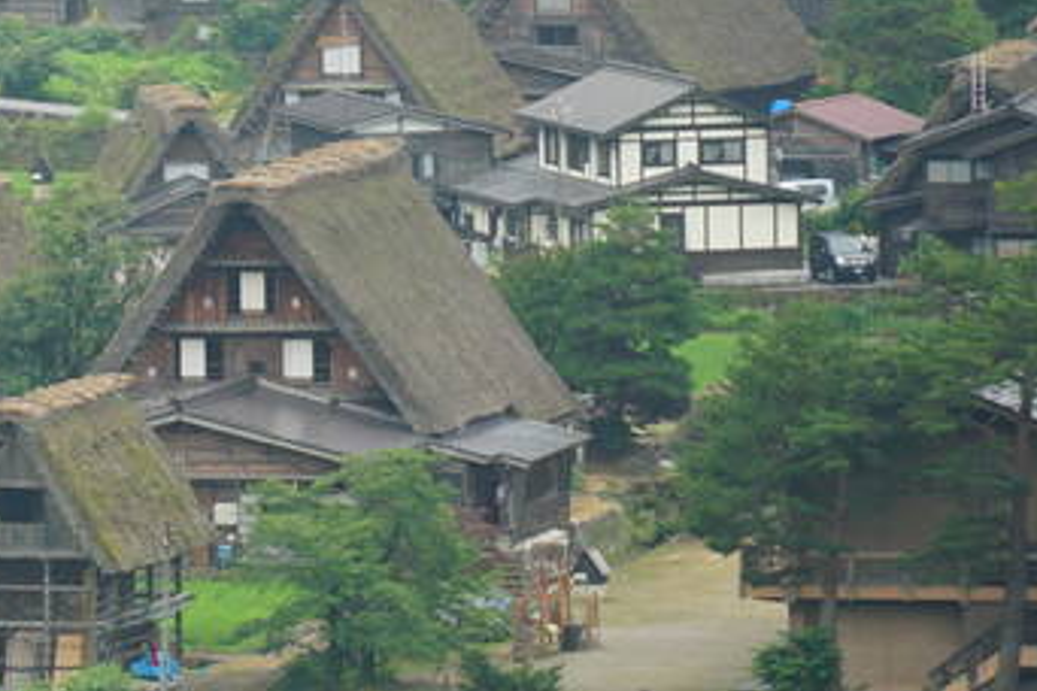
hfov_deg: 3.5
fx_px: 17065
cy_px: 199
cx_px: -303
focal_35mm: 592
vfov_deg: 2.3
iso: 320
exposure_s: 1/250
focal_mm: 135
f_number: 5.6
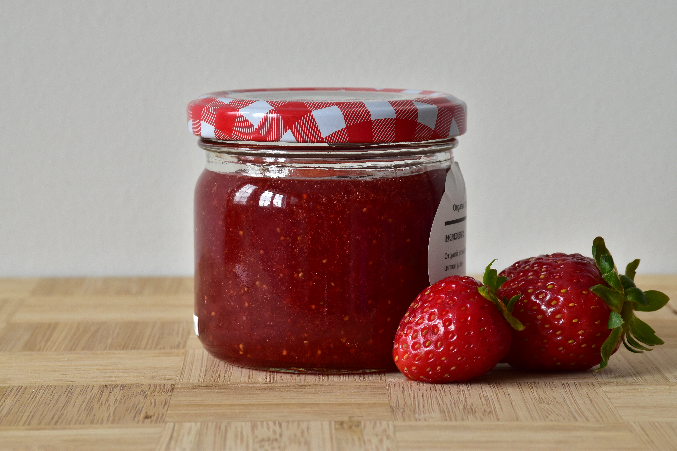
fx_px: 3159
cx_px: 338
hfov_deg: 12.2
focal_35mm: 168
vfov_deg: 8.2
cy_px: 226
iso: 400
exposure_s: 1/4
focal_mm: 112
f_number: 16
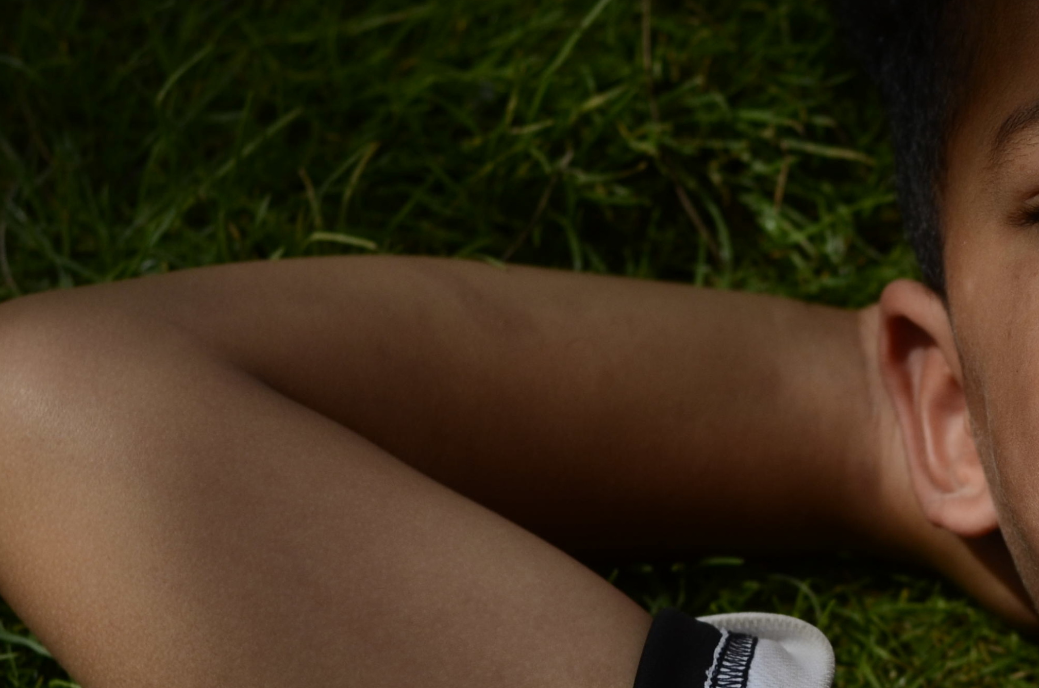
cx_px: 1252
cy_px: 419
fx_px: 5357
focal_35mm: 186
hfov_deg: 10.9
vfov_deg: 7.3
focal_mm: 50
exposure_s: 1/8000
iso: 220
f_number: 3.2
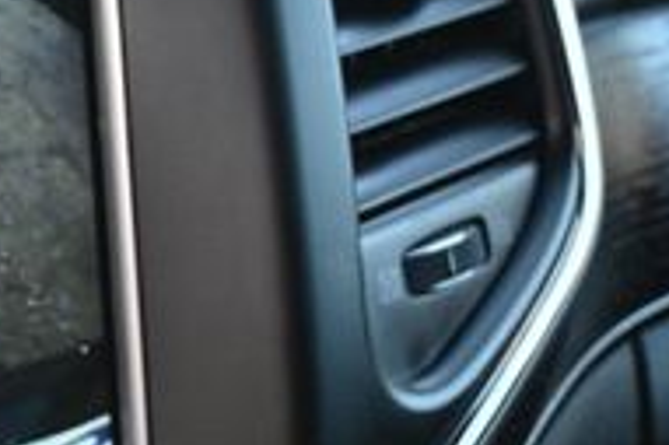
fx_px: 2148
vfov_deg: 11.8
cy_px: 186
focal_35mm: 116
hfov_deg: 15.9
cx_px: -392
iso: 500
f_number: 4.2
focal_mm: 23
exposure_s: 1/125
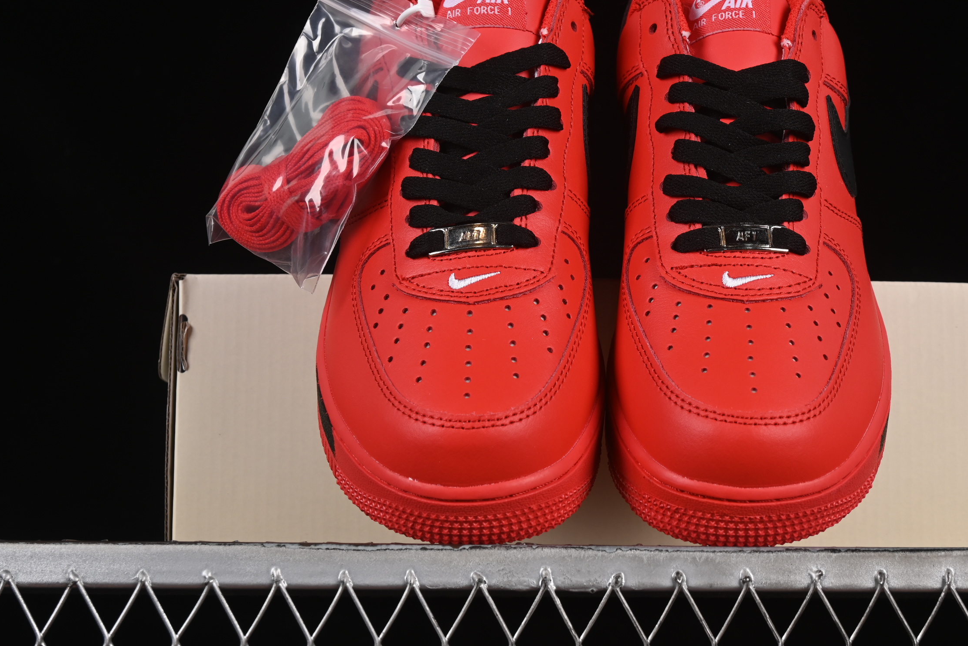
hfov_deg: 21.6
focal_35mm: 94
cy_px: 291
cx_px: 596
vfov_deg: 14.6
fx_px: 2528
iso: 160
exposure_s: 1/80
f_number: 8
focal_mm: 50
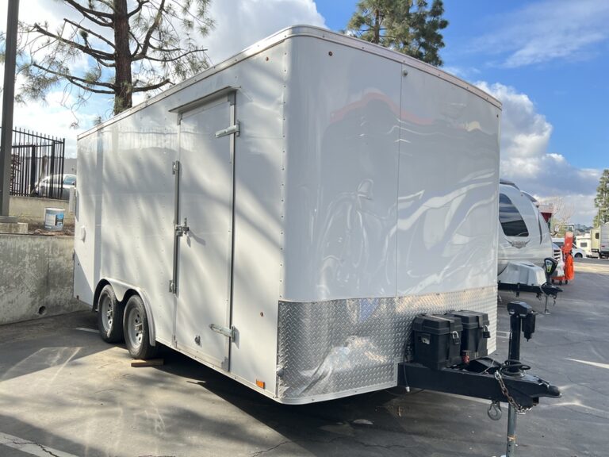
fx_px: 457
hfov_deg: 67.3
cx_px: 304
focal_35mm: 26
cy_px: 228
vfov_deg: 53.1
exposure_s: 1/917
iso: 50
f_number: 1.5
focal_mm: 5.7
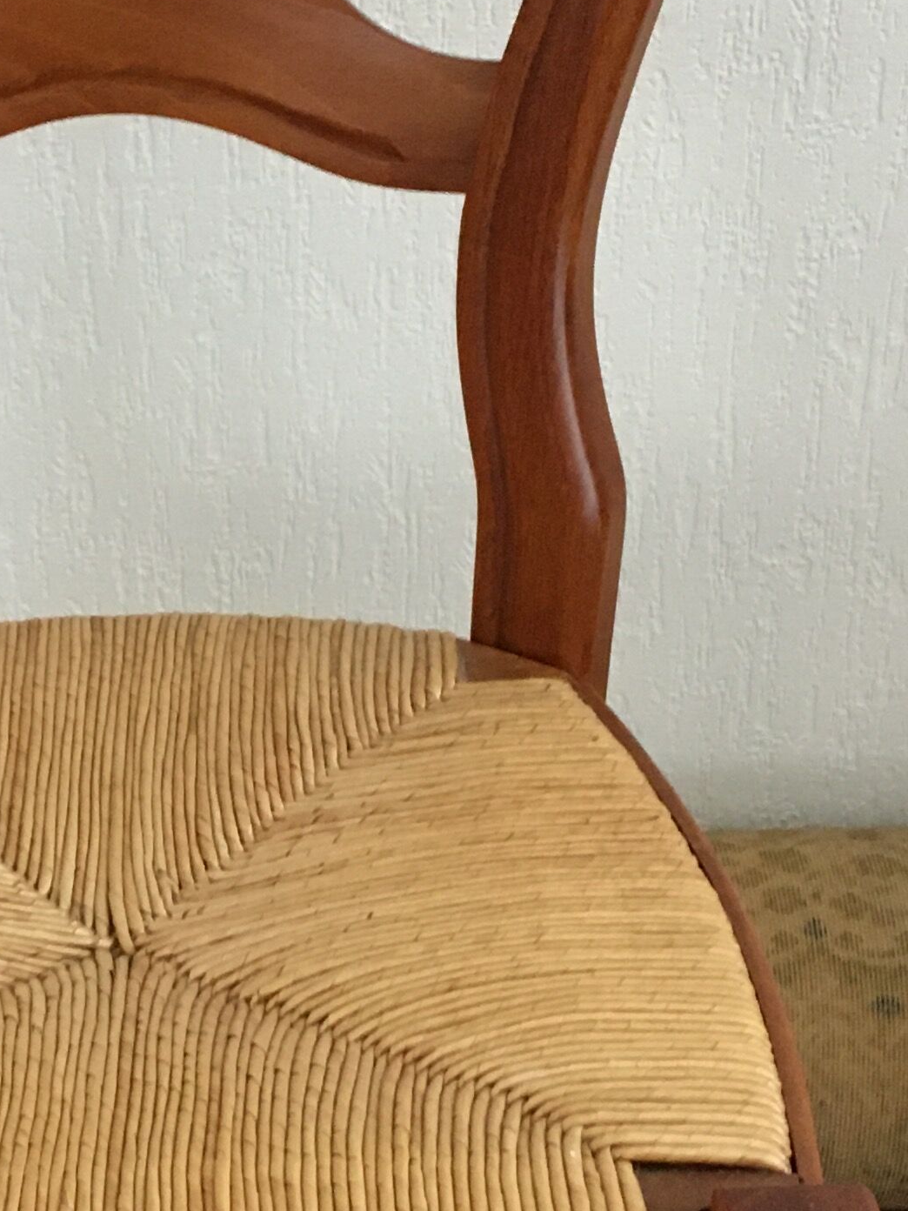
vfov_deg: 23.2
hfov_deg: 17.4
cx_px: 150
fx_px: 2938
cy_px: 739
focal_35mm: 84
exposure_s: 1/33
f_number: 2.2
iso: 200
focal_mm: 4.15
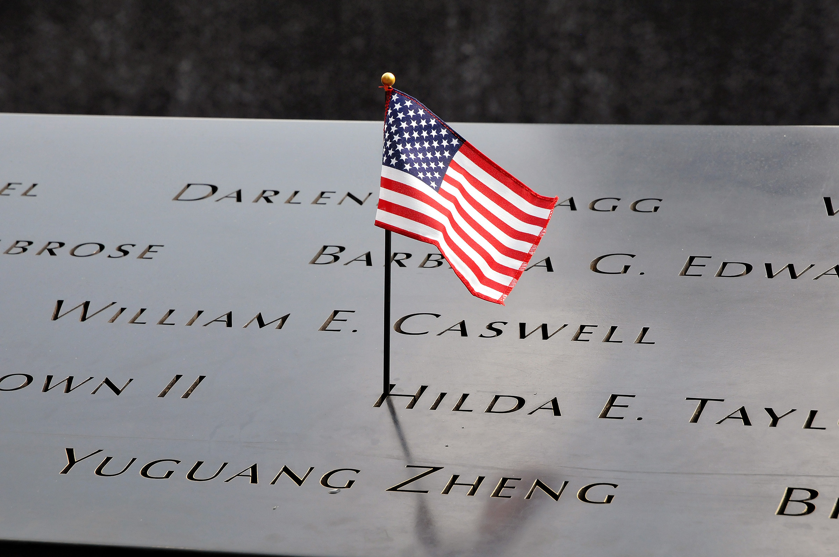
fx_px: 2968
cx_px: 420
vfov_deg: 10.7
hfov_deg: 16.1
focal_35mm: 128
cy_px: 278
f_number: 10
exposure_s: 1/400
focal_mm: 85
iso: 1000
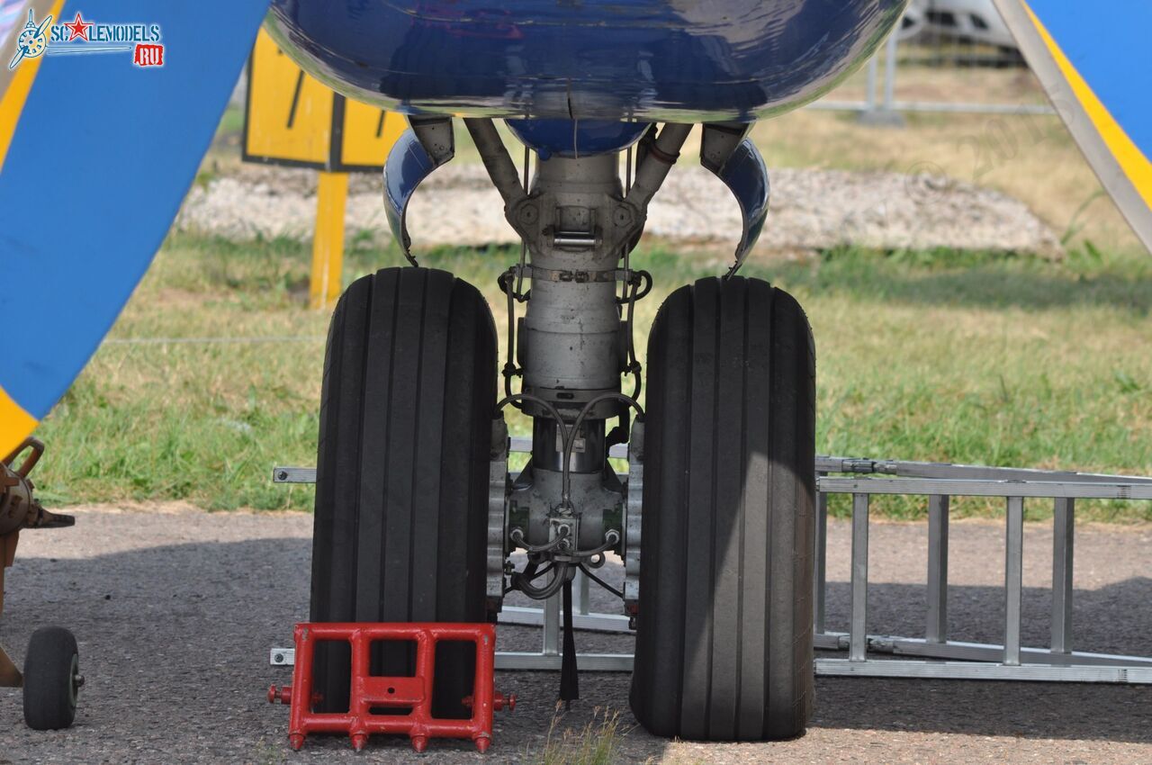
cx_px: 576
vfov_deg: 5.1
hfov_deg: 7.6
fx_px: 8629
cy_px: 382
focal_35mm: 270
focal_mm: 180
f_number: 8
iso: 200
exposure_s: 1/400
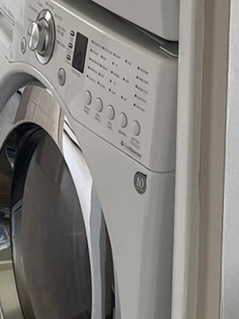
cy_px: -121
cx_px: -40
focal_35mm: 120
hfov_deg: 12.1
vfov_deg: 15.4
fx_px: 1104
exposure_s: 1/103
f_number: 1.6
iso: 125
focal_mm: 5.1
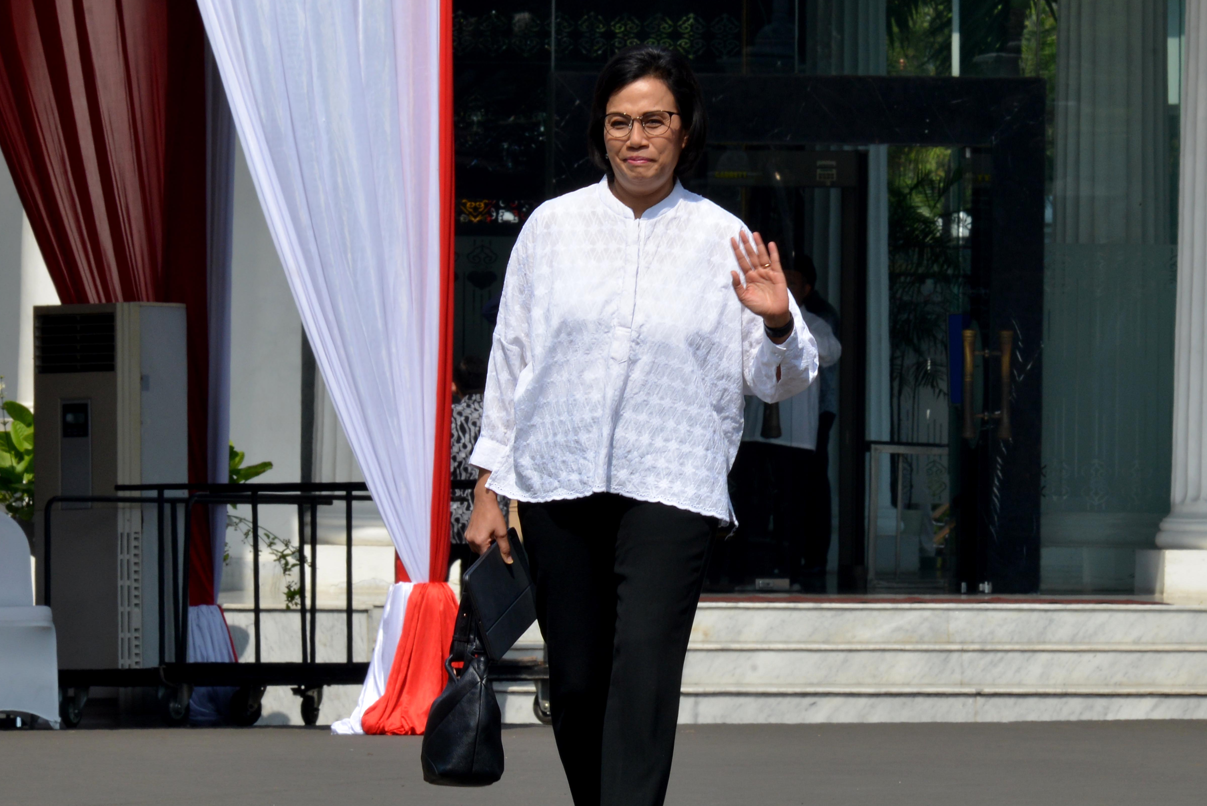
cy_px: 478
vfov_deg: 5.5
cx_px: 616
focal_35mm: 249
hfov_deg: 8.3
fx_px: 8351
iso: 400
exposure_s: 1/200
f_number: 20
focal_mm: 200
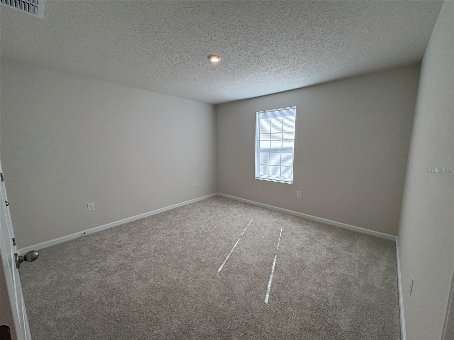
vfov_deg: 85.7
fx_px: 184
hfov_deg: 102.1
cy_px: 170
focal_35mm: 14
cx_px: 227
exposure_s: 1/163
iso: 64
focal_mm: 2.22
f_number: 2.2
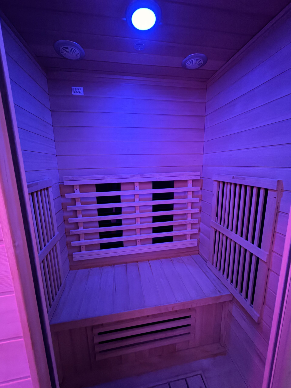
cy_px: 194
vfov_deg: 102.1
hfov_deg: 85.7
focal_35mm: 14
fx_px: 157
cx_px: 146
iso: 1000
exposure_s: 1/9
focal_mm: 2.22
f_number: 2.2
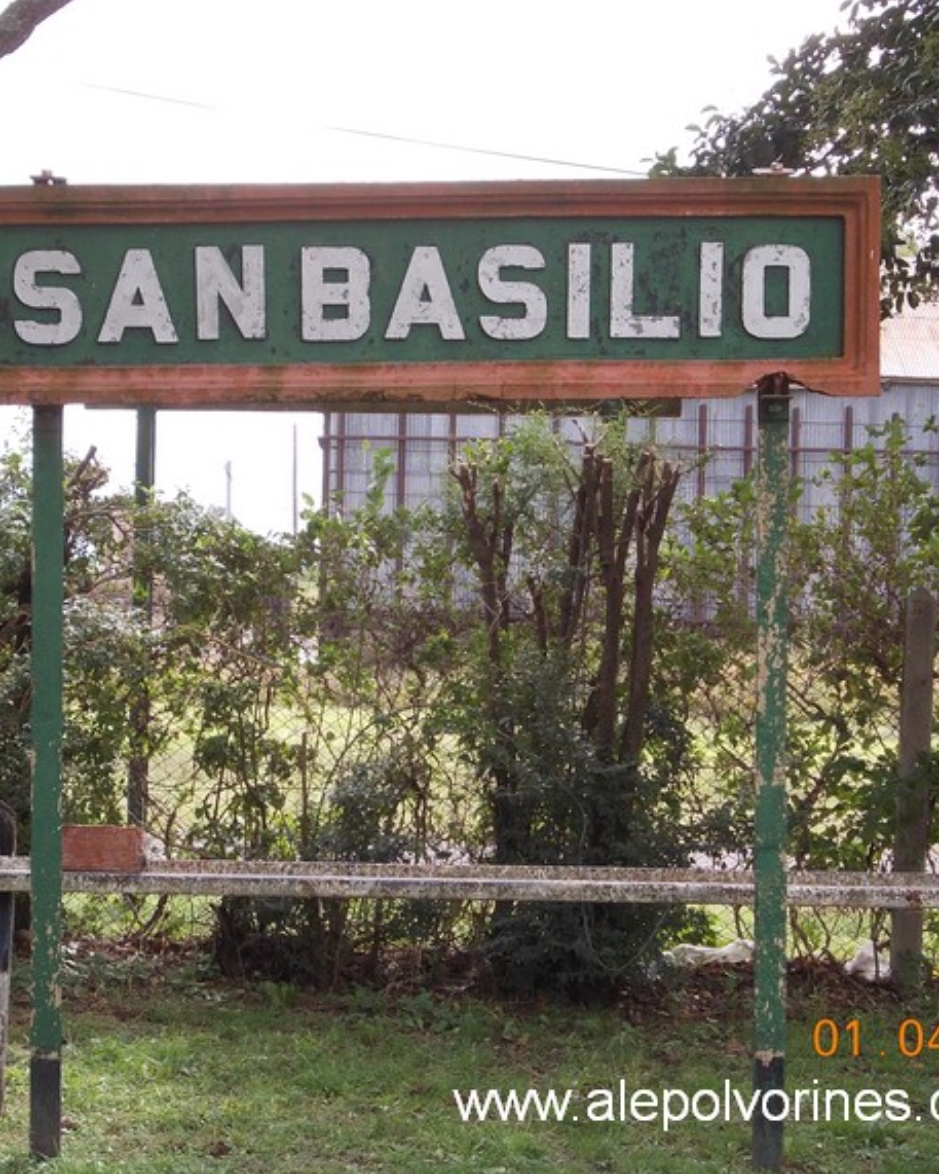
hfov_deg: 16.5
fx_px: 3230
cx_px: 388
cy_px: 588
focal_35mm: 93
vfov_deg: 20.6
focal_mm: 10
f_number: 4.3
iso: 80
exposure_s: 1/160
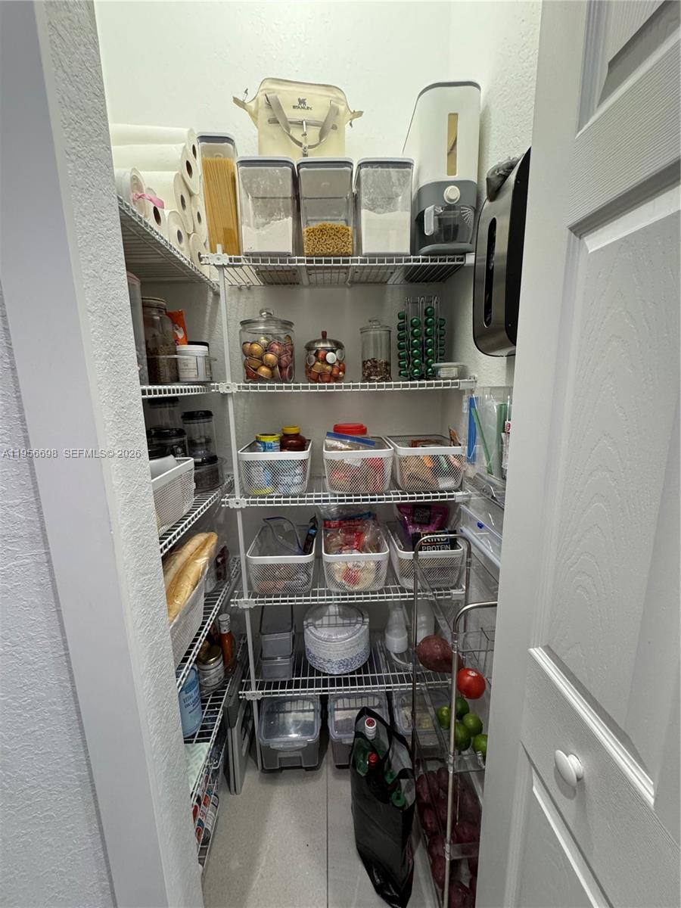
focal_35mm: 14
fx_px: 367
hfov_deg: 85.7
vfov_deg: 102.1
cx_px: 340
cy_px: 454
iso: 400
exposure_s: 1/60
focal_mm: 2.22
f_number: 2.2
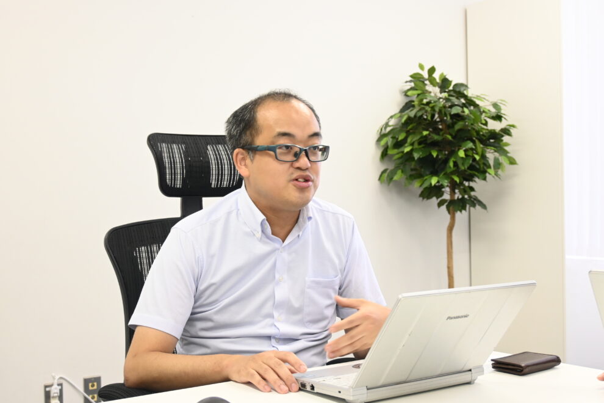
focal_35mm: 46
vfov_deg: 29.4
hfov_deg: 43.0
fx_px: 768
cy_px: 202
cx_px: 302
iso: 1100
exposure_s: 1/50
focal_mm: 30.5
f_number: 4.8
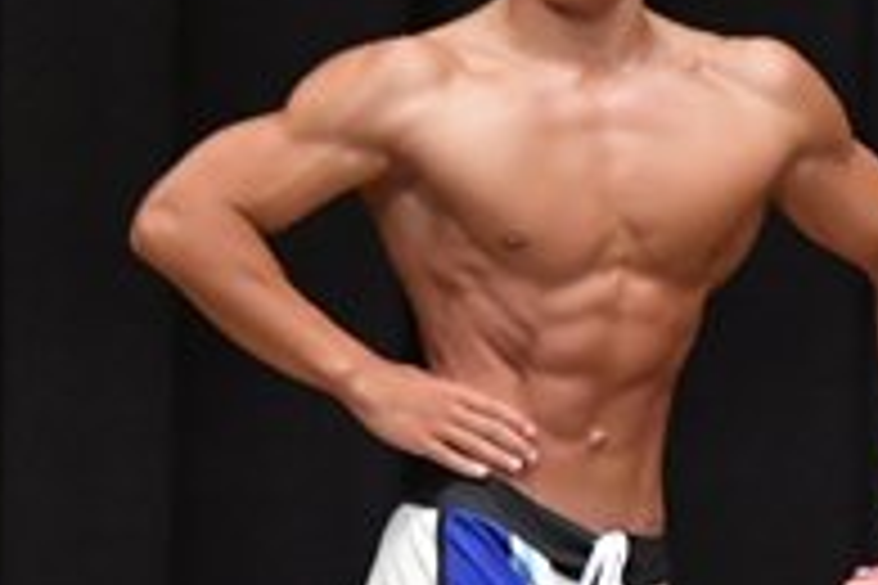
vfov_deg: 1.7
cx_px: 1677
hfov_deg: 2.6
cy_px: 441
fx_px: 19583
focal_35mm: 803
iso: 6400
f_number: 5.6
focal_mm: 135
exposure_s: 1/400
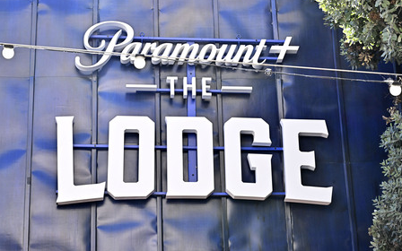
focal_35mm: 78
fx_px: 855
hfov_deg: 26.5
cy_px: 122
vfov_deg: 16.7
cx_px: 201
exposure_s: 1/400
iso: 1600
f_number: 10
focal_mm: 76
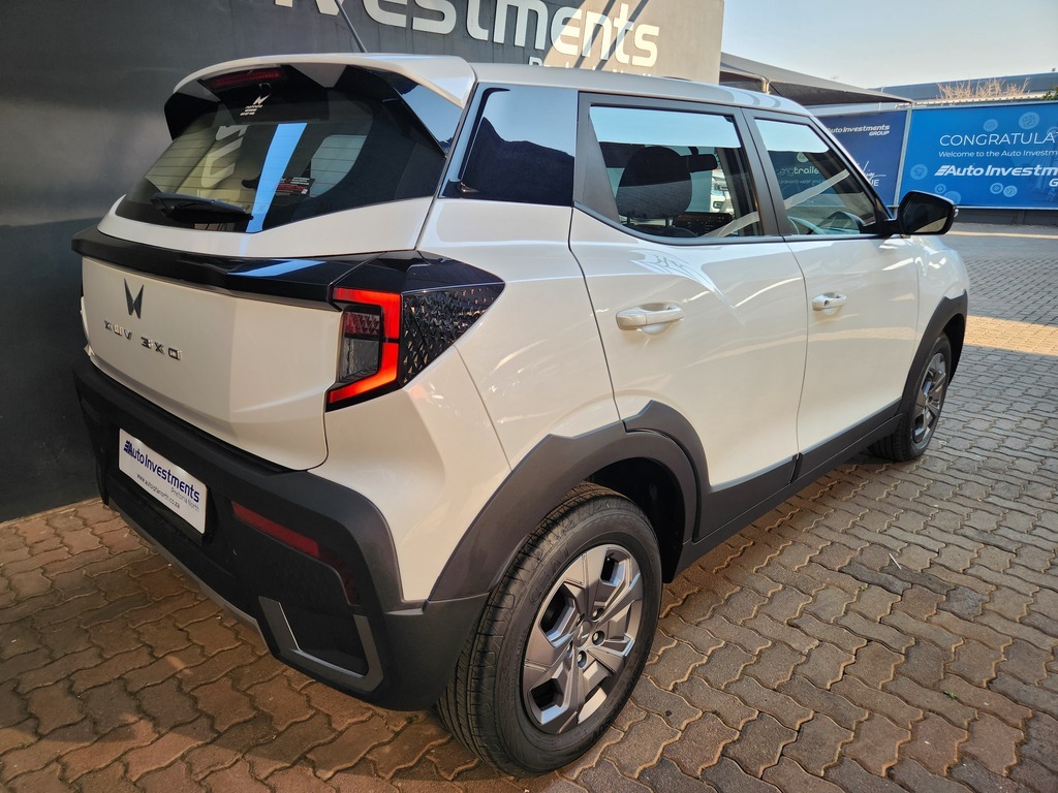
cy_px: 396
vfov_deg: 58.9
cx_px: 529
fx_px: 703
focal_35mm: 23
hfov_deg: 73.9
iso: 32
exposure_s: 1/180
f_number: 1.8
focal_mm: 5.4
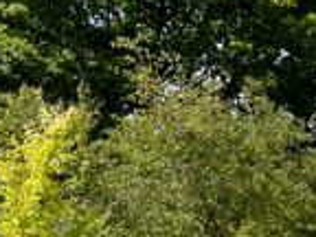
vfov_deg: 13.4
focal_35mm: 108
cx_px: 489
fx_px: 986
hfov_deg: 16.4
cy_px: 274
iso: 32
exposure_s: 1/3861
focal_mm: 4.2
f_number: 1.6
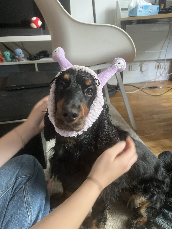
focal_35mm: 26
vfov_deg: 67.3
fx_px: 172
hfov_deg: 53.1
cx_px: 86
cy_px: 114
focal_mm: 5.7
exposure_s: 1/60
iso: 200
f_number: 1.5
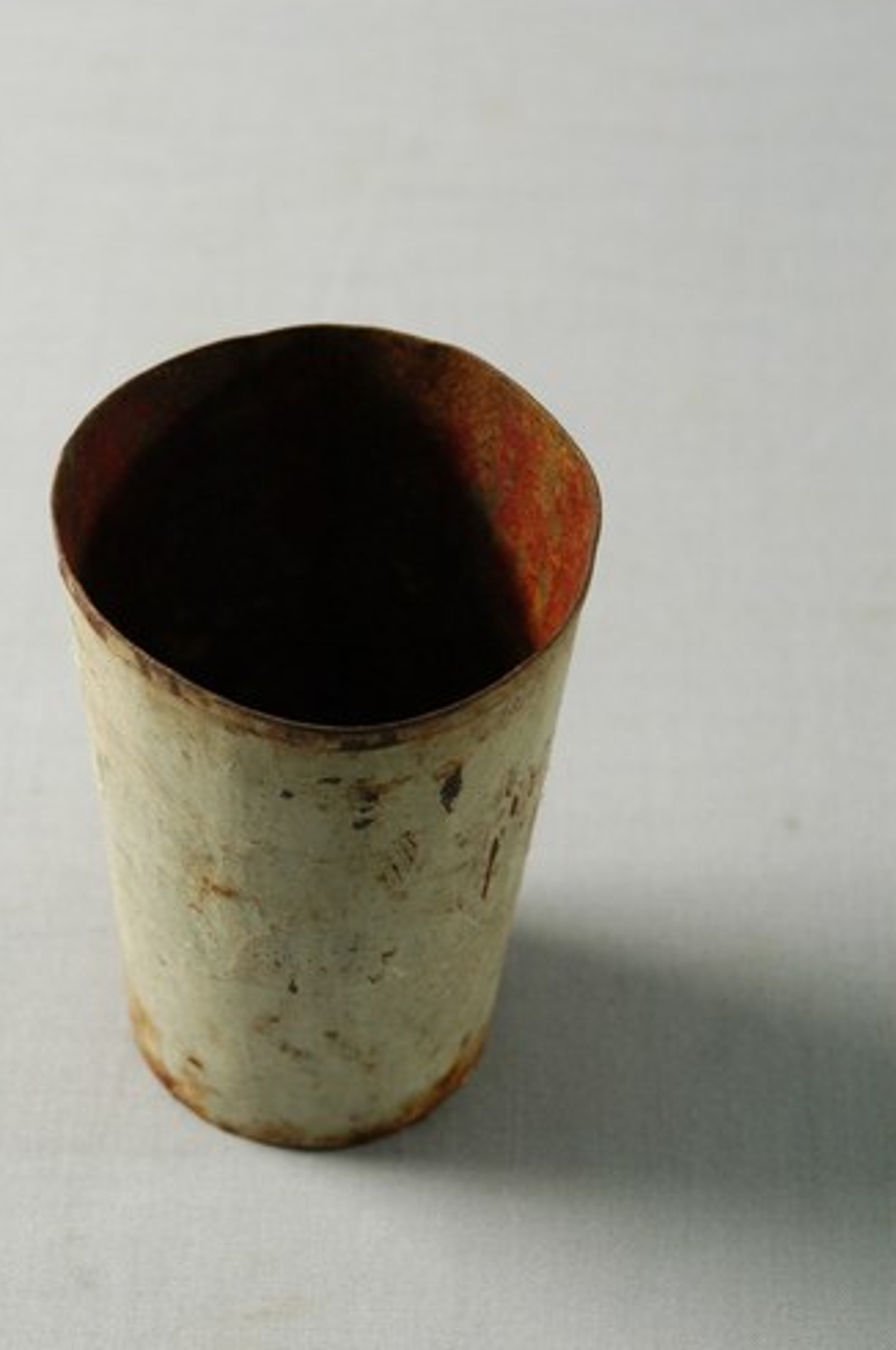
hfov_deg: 10.0
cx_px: 317
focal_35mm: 137
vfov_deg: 15.0
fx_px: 5129
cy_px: 668
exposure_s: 1/6
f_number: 9
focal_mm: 70
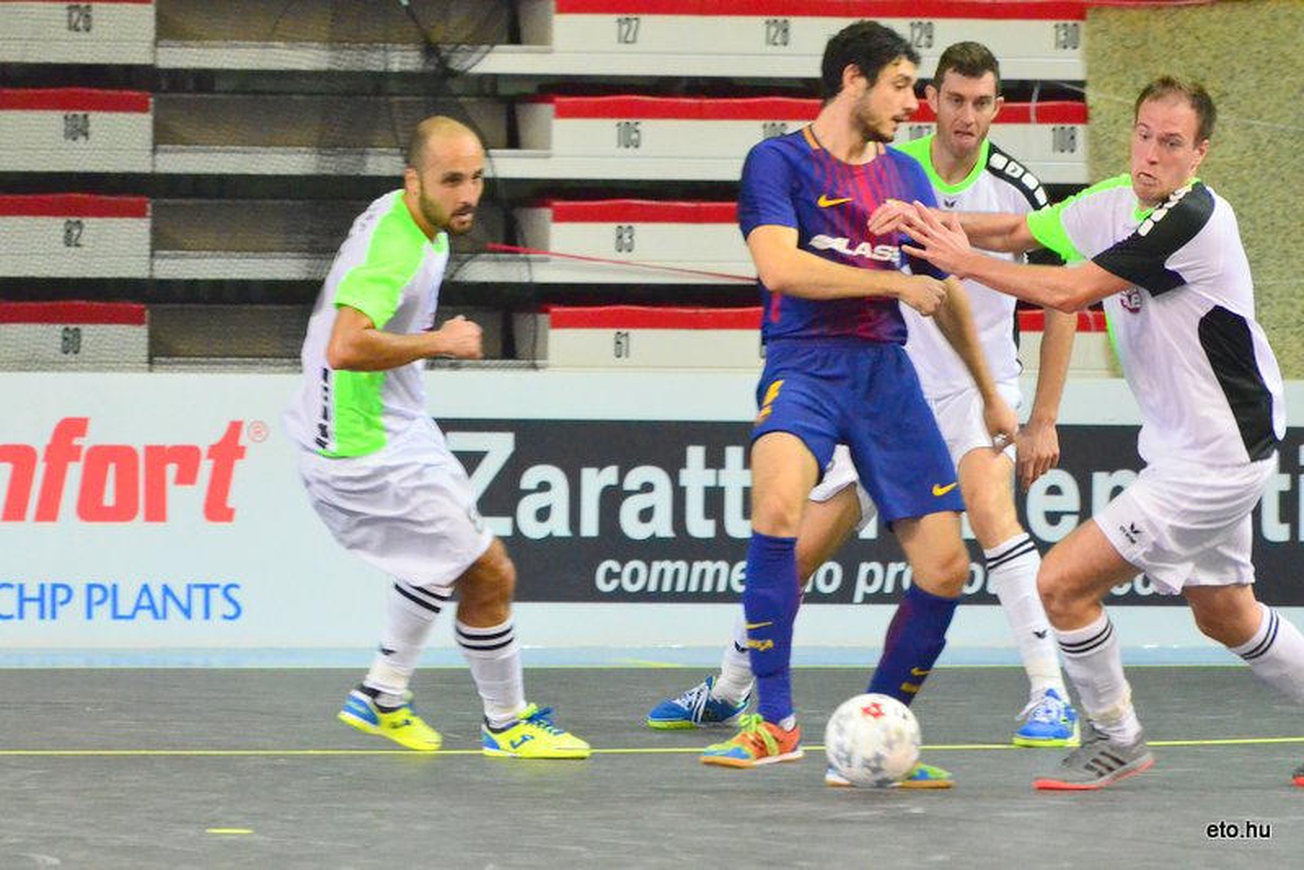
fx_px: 11957
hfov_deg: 6.2
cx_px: 652
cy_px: 435
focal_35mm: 330
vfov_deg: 4.2
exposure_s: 1/320
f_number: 6.3
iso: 6400
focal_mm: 220
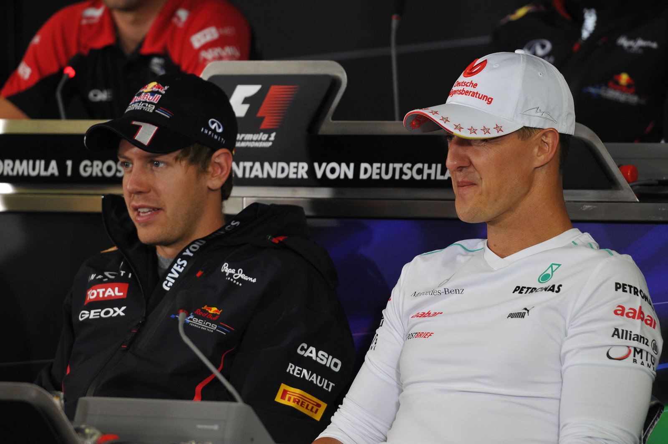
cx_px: 334
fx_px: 5560
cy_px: 222
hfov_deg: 6.9
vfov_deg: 4.6
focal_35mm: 300
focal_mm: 200
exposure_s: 1/160
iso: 800
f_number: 3.5
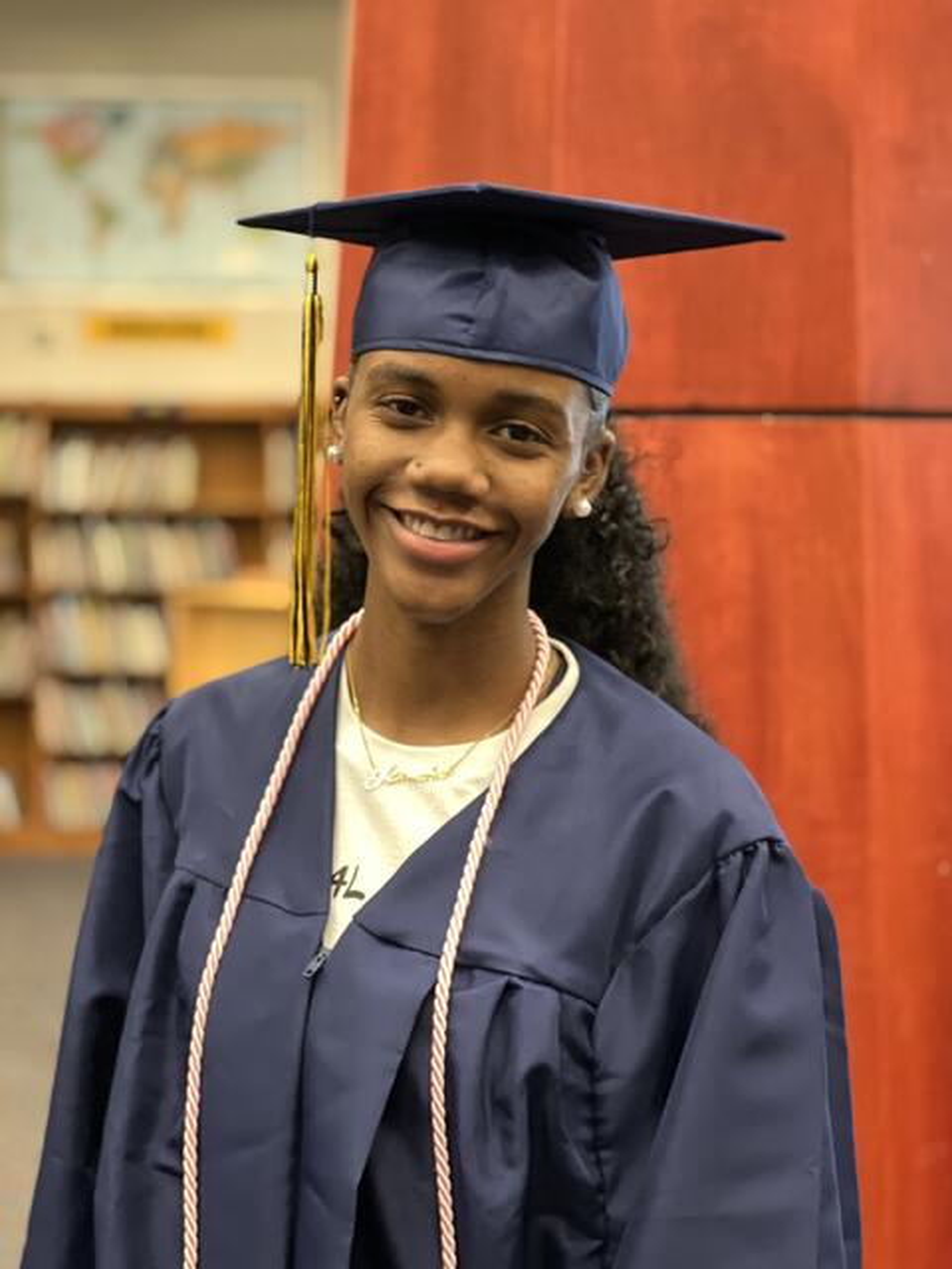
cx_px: 476
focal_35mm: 77
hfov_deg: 19.1
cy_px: 634
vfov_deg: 25.3
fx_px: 2824
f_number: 2.8
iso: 400
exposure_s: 1/20
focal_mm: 9
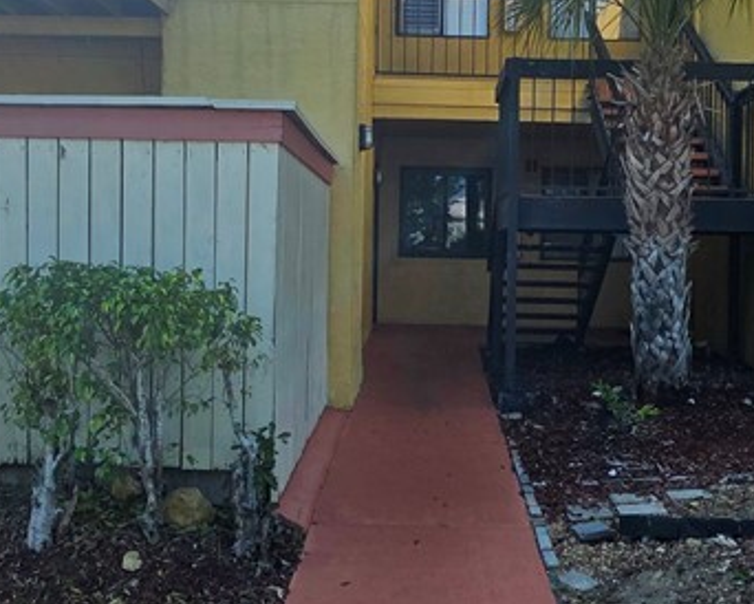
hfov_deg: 47.8
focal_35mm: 38
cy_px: 260
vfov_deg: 39.1
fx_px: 848
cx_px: 428
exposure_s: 1/2000
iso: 40
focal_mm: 2.2
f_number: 1.9
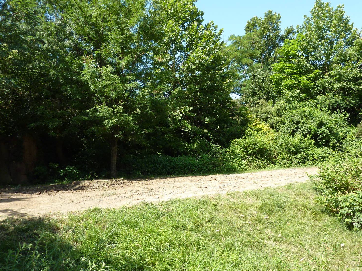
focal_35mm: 27
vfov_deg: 51.4
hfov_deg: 65.3
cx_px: 185
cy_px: 139
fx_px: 282
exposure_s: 1/500
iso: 125
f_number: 3.3
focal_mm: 4.1
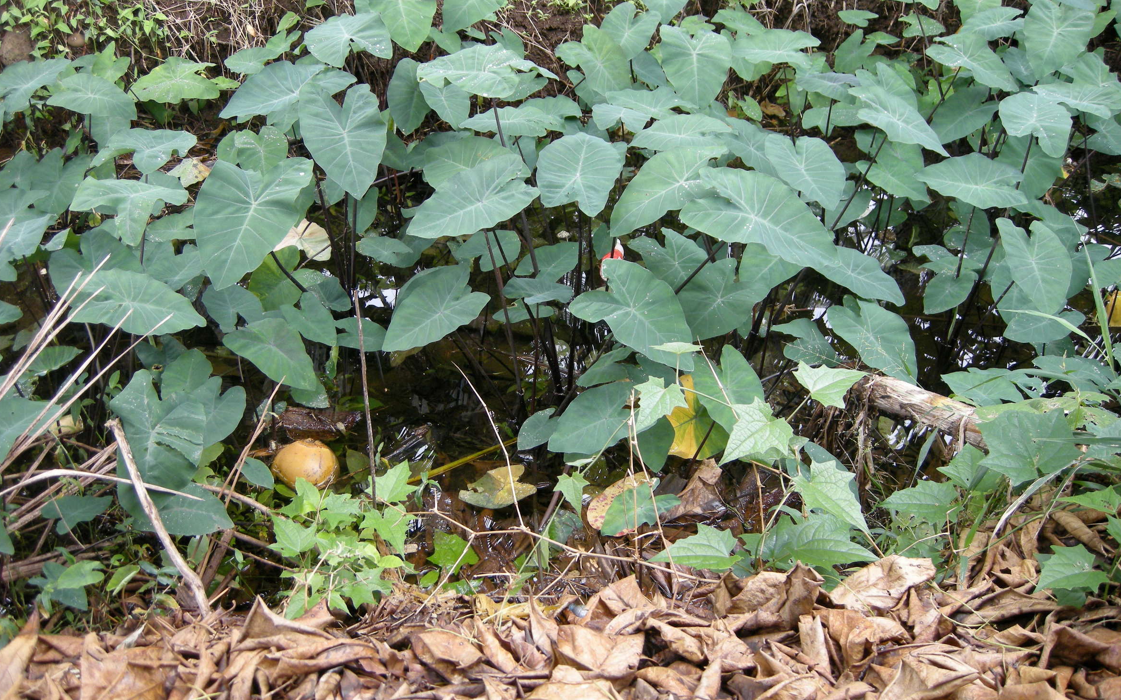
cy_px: 358
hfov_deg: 51.5
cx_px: 560
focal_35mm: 38
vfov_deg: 33.6
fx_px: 1161
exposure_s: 1/52
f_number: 2.7
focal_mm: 7.5
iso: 87
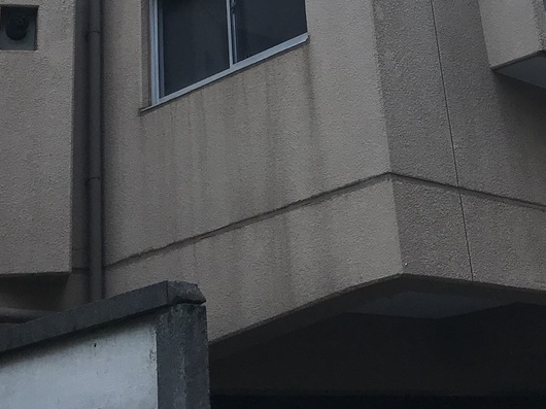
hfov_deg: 26.2
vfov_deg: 18.6
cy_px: -108
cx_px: 354
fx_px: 1167
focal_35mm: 74
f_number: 1.8
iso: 20
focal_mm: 3.99
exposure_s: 1/591
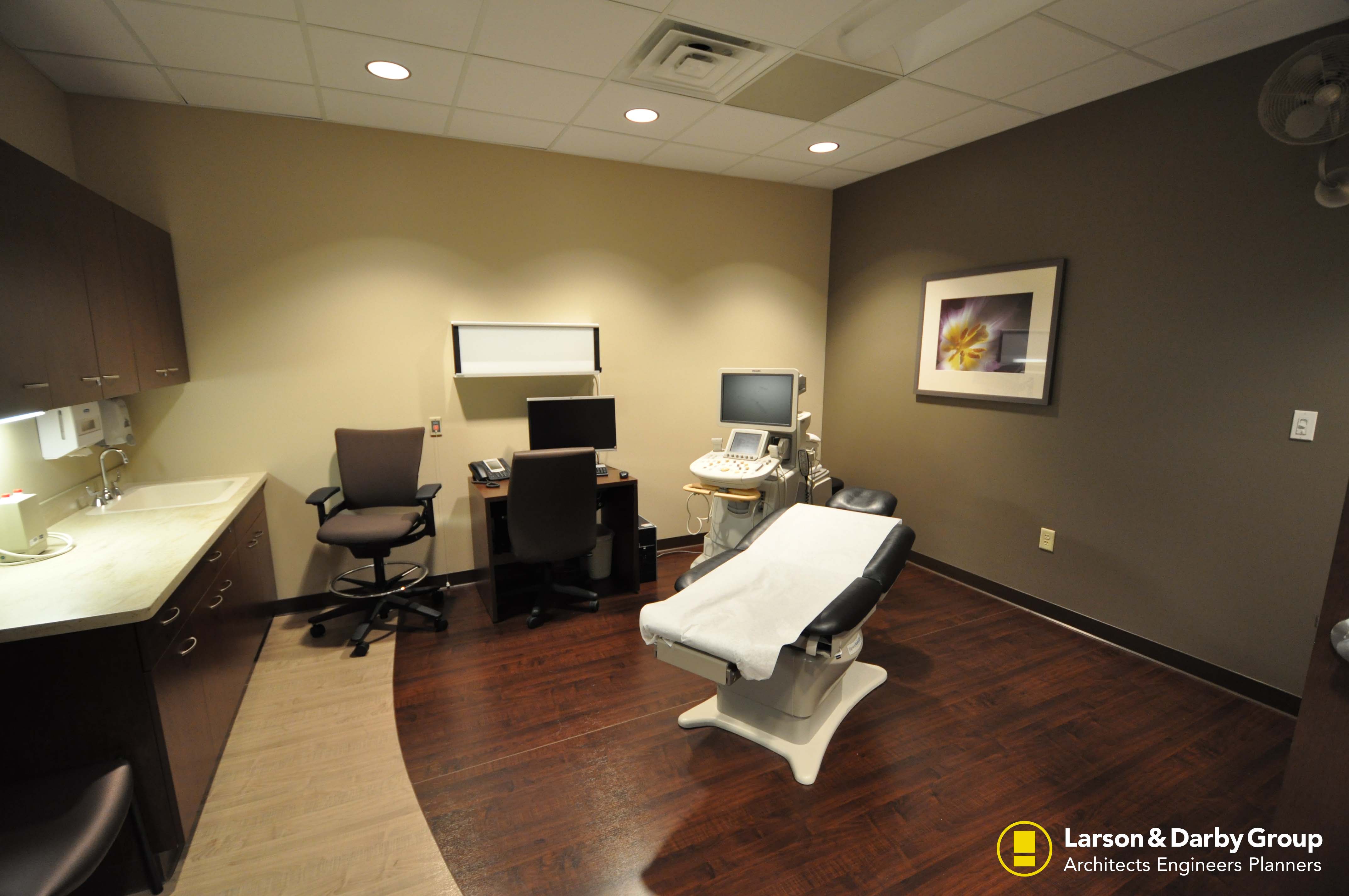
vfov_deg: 77.2
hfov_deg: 100.5
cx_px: 674
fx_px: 561
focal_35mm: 15
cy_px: 448
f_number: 3.5
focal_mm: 10
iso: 1100
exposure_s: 1/30
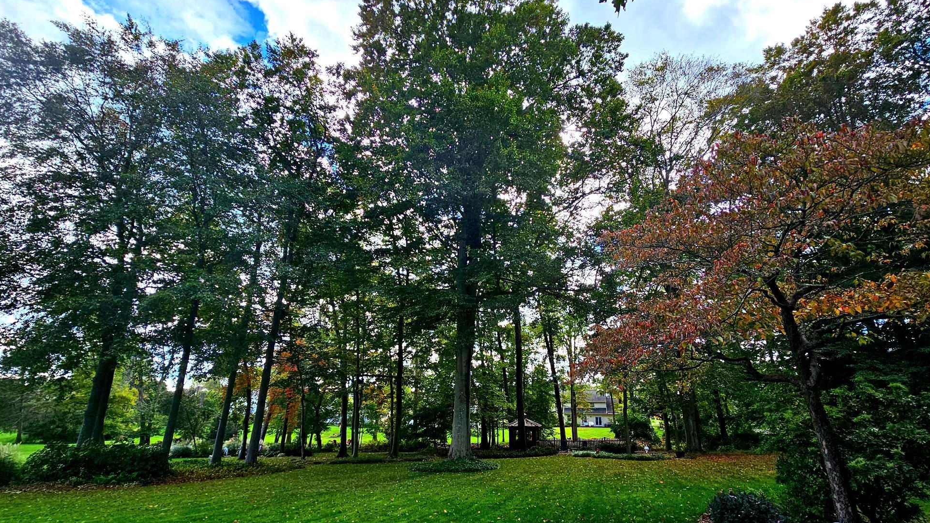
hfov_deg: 103.0
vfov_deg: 70.4
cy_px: 287
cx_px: 475
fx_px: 370
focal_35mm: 15
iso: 50
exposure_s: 1/551
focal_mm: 2.2
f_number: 2.2
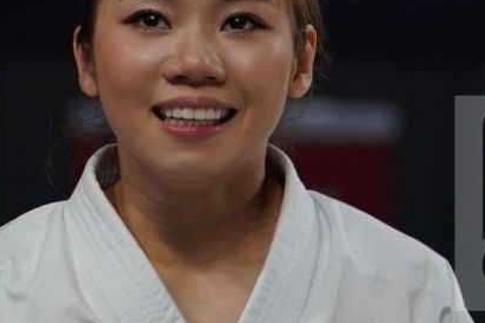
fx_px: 6226
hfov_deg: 4.5
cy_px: 204
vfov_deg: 3.0
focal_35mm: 462
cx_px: 164
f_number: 2.8
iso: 500
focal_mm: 70
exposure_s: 1/500
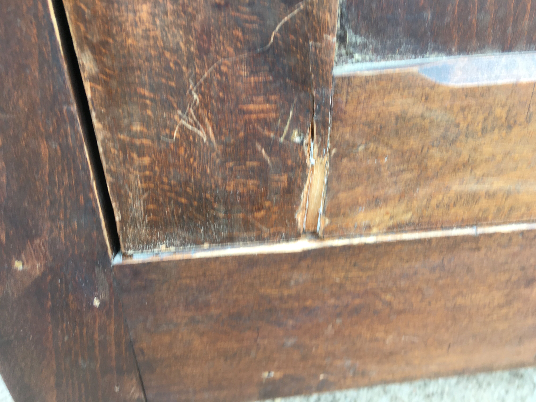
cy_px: 201
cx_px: 268
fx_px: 449
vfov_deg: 48.2
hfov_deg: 61.7
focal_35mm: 29
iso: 25
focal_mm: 4.15
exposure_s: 1/50
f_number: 2.2
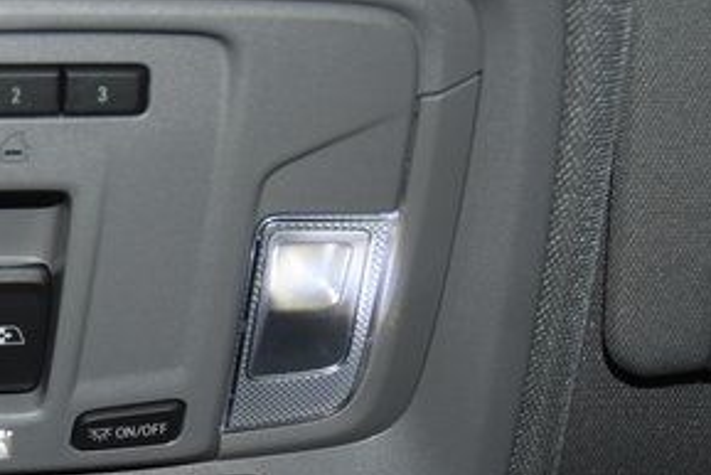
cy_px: 358
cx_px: 17
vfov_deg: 16.4
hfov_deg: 23.5
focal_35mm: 83
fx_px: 1642
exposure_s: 1/100
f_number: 3.8
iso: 560
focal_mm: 25
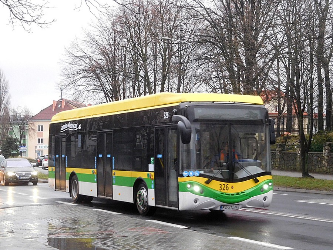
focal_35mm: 70
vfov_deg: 21.0
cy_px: 125
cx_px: 166
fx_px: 673
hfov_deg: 27.8
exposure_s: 1/100
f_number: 4.5
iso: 400
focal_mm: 12.5
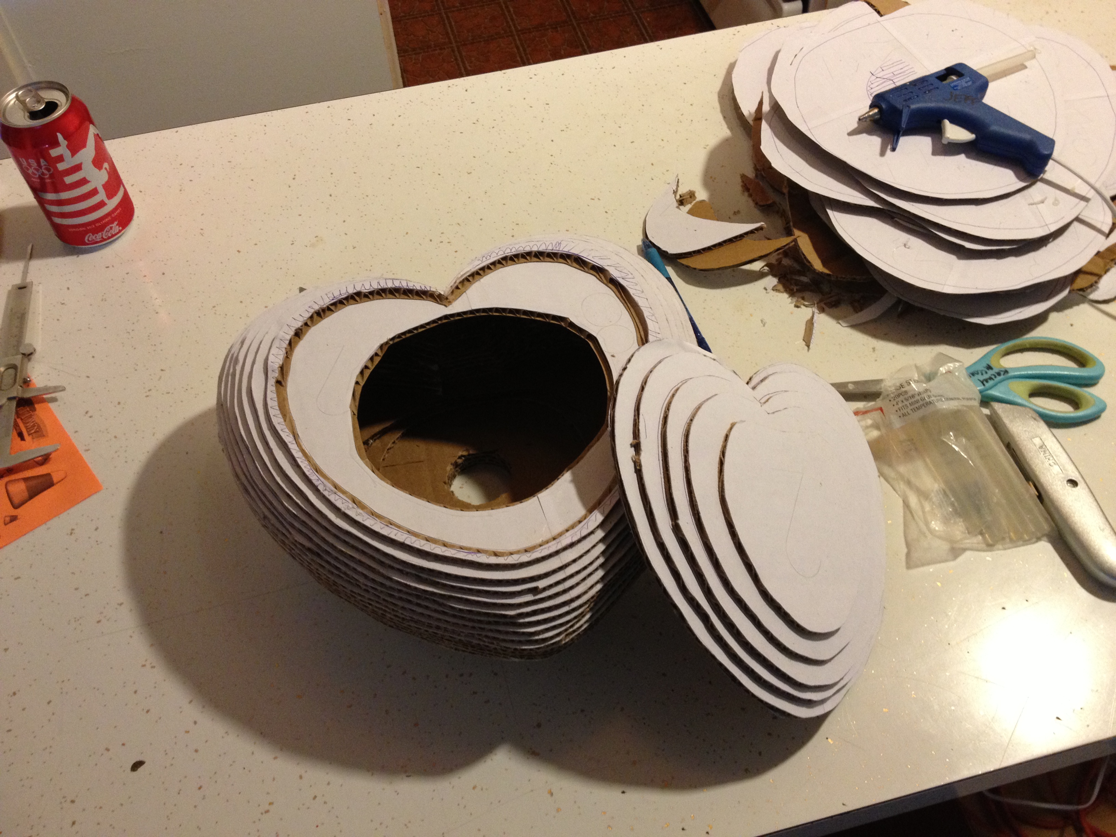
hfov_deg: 52.6
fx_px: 1128
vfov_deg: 40.7
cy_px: 418
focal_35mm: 35
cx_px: 558
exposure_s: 1/20
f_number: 2.4
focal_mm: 4.28
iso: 200
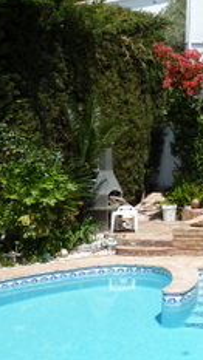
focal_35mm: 56
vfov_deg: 36.9
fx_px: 536
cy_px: 125
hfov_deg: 17.6
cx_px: 358
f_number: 4.5
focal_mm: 4.1
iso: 80
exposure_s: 1/400
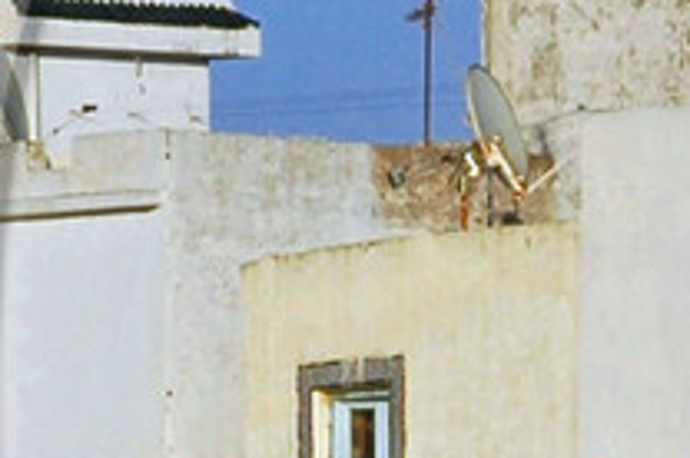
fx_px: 13702
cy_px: 440
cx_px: 468
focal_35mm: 716
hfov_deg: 2.9
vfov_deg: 1.9
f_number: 11
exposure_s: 1/500
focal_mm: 62
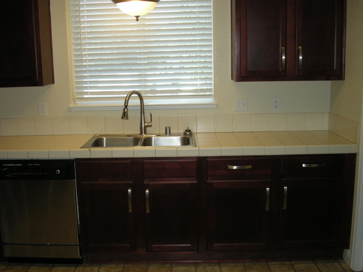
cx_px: 182
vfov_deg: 35.1
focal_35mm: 41
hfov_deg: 45.8
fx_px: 430
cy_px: 143
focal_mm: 7.9
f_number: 2.8
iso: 117
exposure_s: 1/63.7
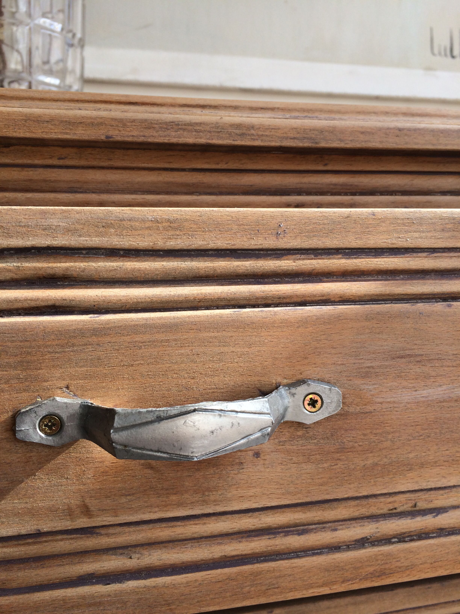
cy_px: 307
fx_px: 514
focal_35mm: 29
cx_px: 230
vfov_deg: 61.7
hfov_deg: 48.2
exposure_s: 1/331
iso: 32
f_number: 2.2
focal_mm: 4.15
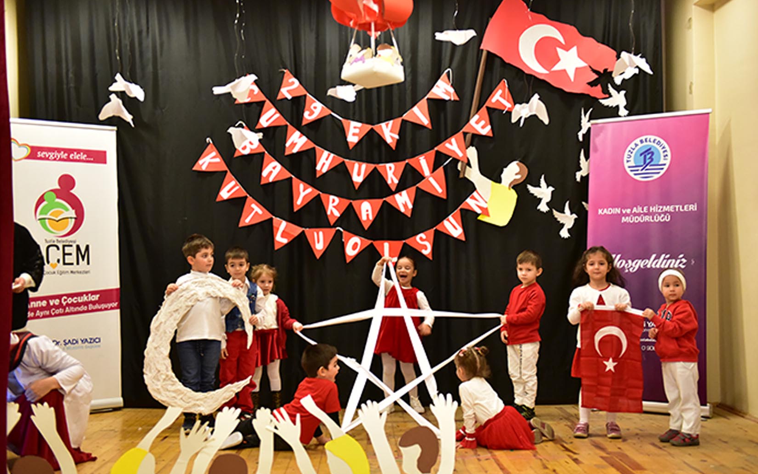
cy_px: 228
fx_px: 1012
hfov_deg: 41.1
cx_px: 379
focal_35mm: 49
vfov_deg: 26.3
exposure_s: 1/60
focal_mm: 48
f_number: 2.8
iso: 5000
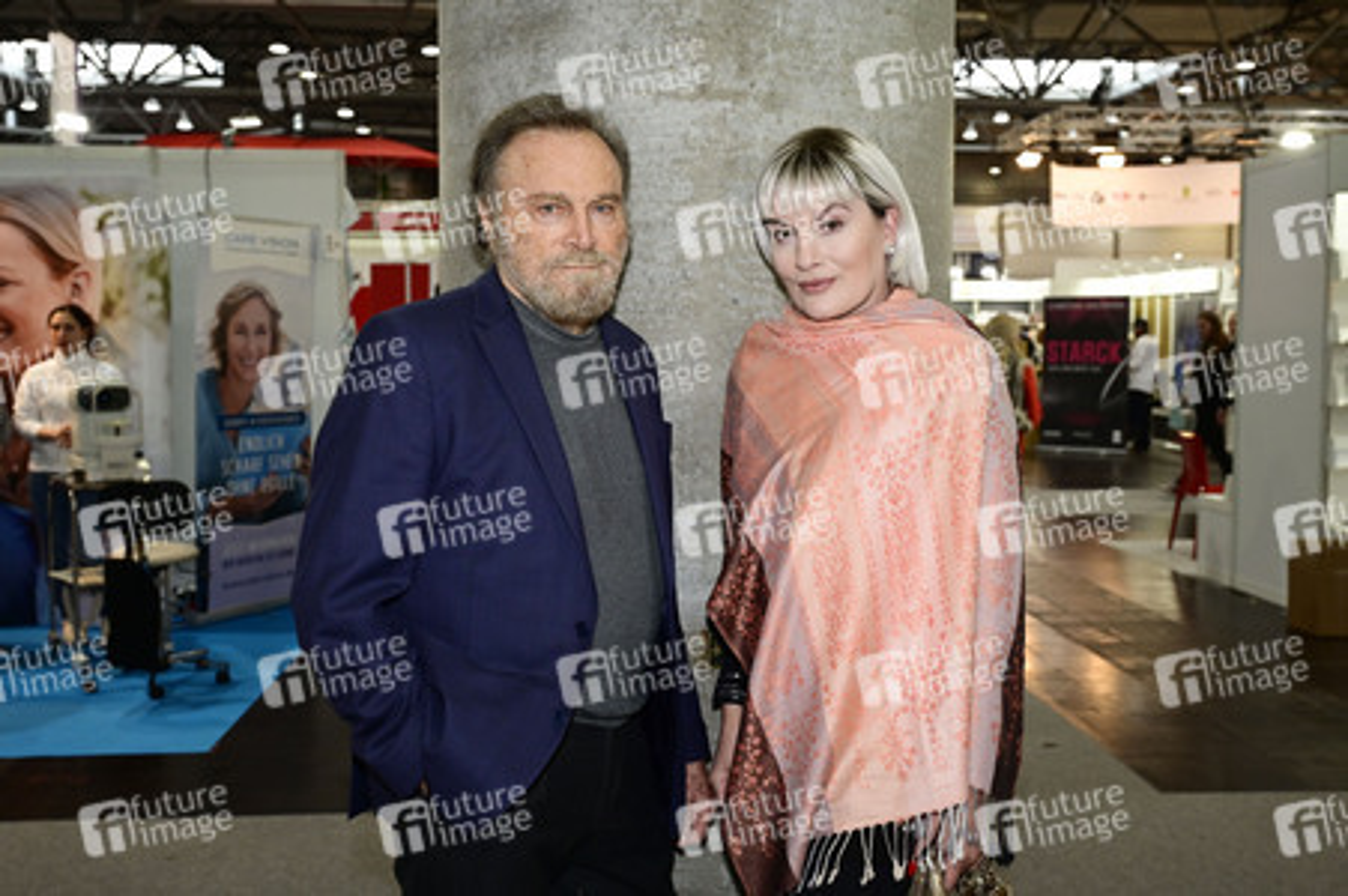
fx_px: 1291
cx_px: 674
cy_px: 448
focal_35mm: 34
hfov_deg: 55.1
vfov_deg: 38.3
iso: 1600
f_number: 5
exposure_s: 1/200
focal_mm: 34.5
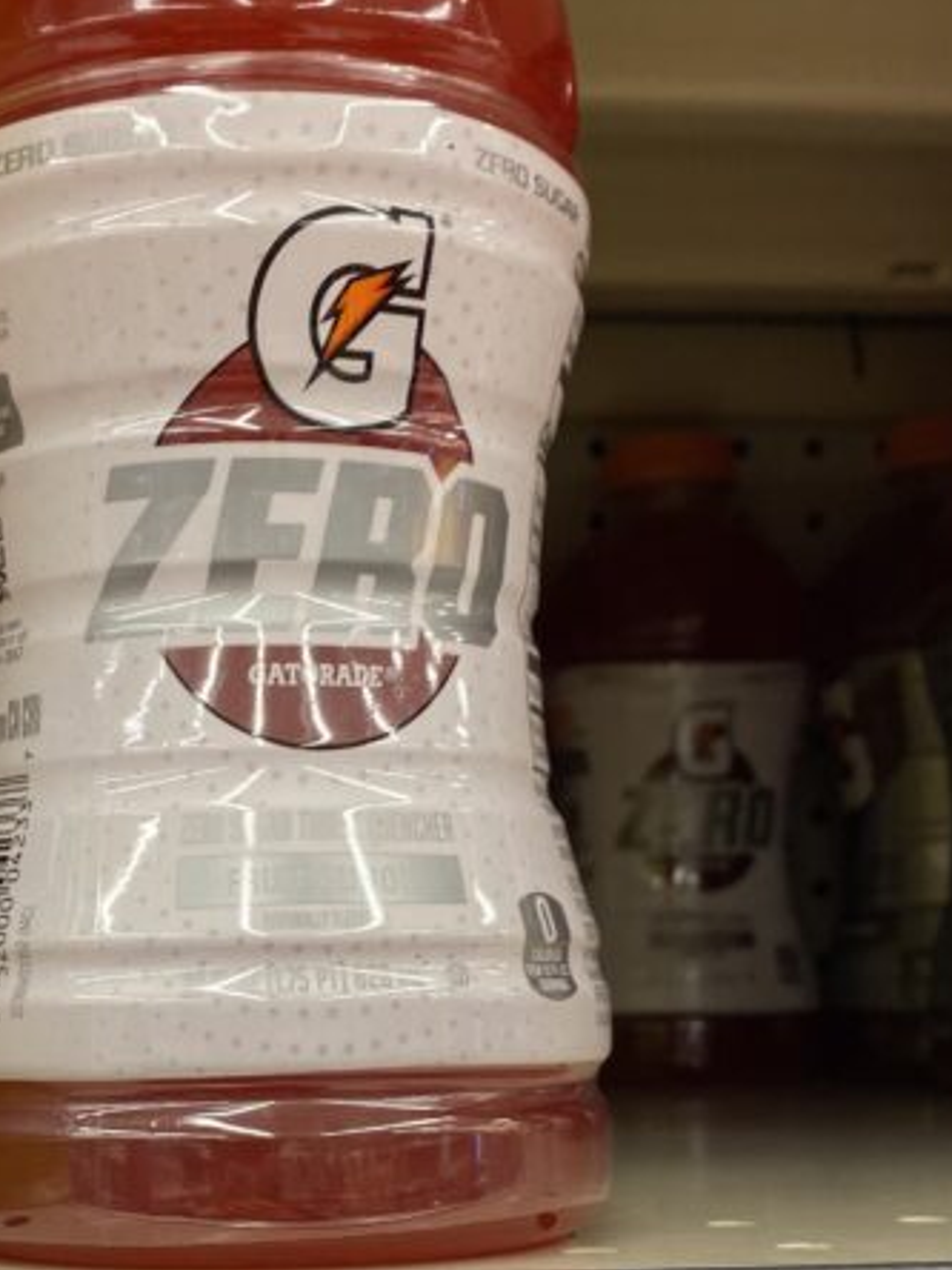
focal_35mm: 60
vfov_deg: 31.6
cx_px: 252
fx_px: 2200
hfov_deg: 24.2
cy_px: 952
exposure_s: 1/59
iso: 80
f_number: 1.8
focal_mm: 4.25
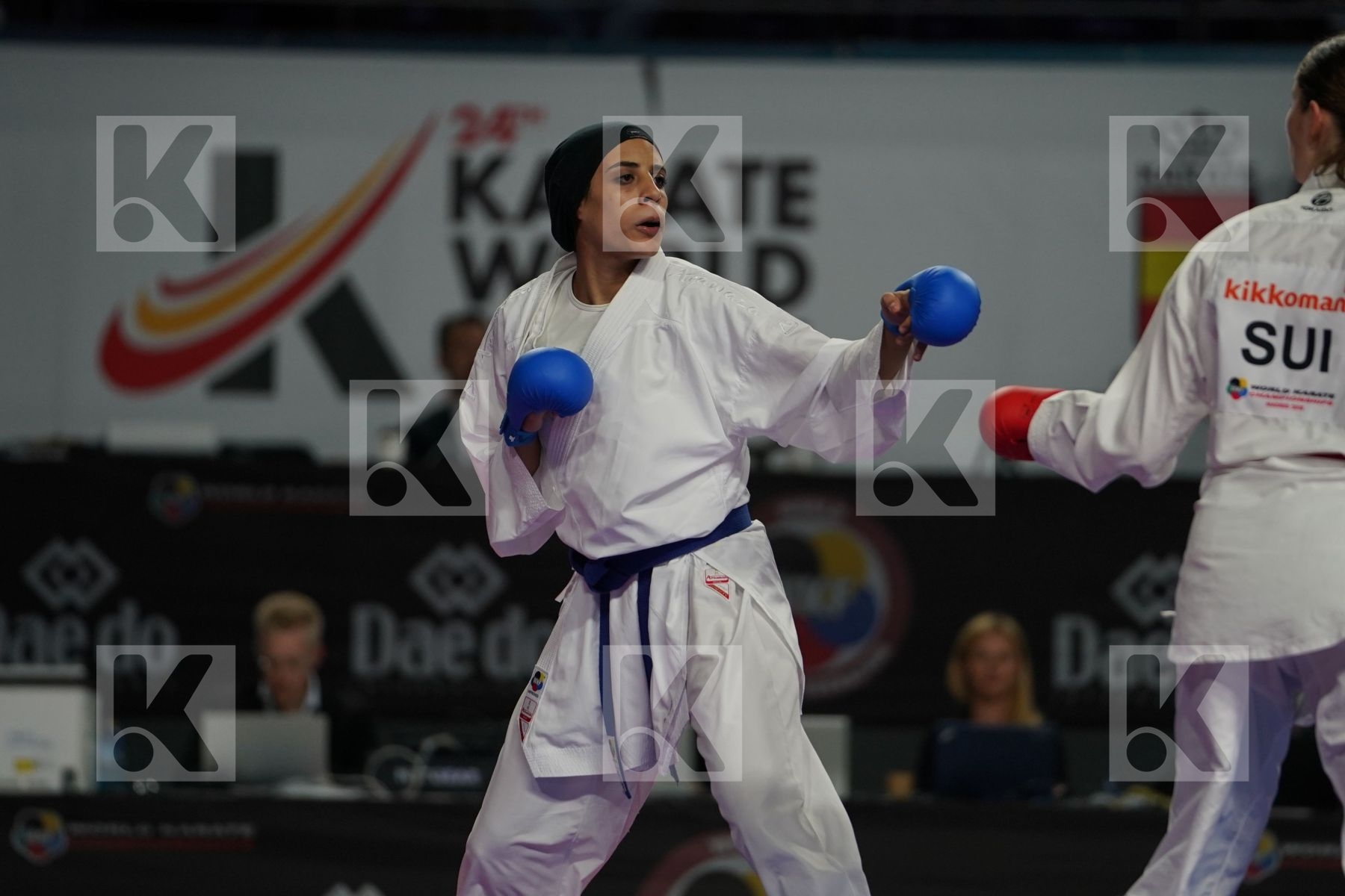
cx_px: 672
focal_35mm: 300
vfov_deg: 4.6
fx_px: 11207
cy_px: 448
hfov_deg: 6.9
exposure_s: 1/1000
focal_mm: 200
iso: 800
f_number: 2.8
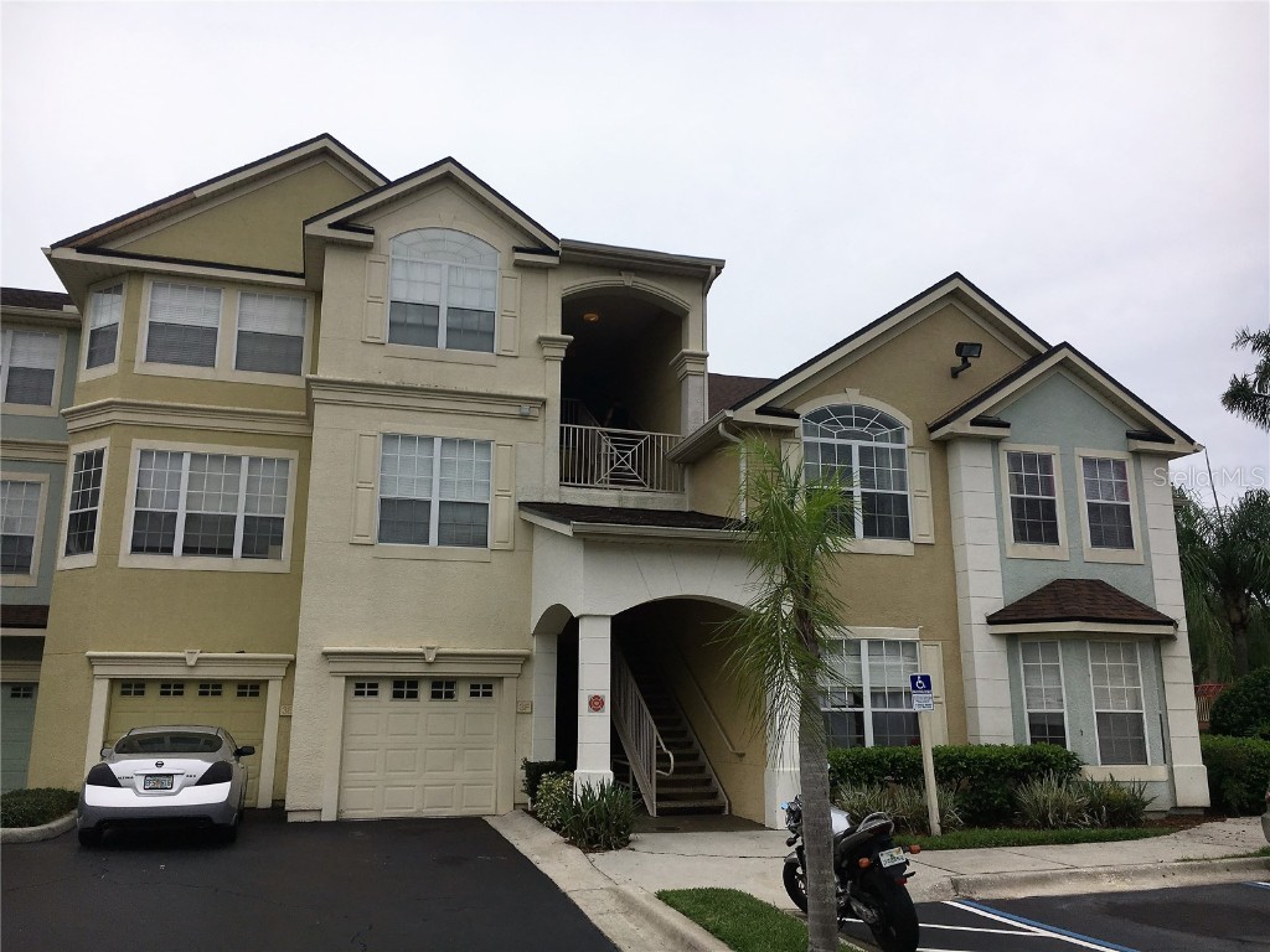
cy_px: 476
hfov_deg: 61.7
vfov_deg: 48.2
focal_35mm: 29
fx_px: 1064
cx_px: 635
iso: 25
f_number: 2.2
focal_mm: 4.15
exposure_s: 1/2959
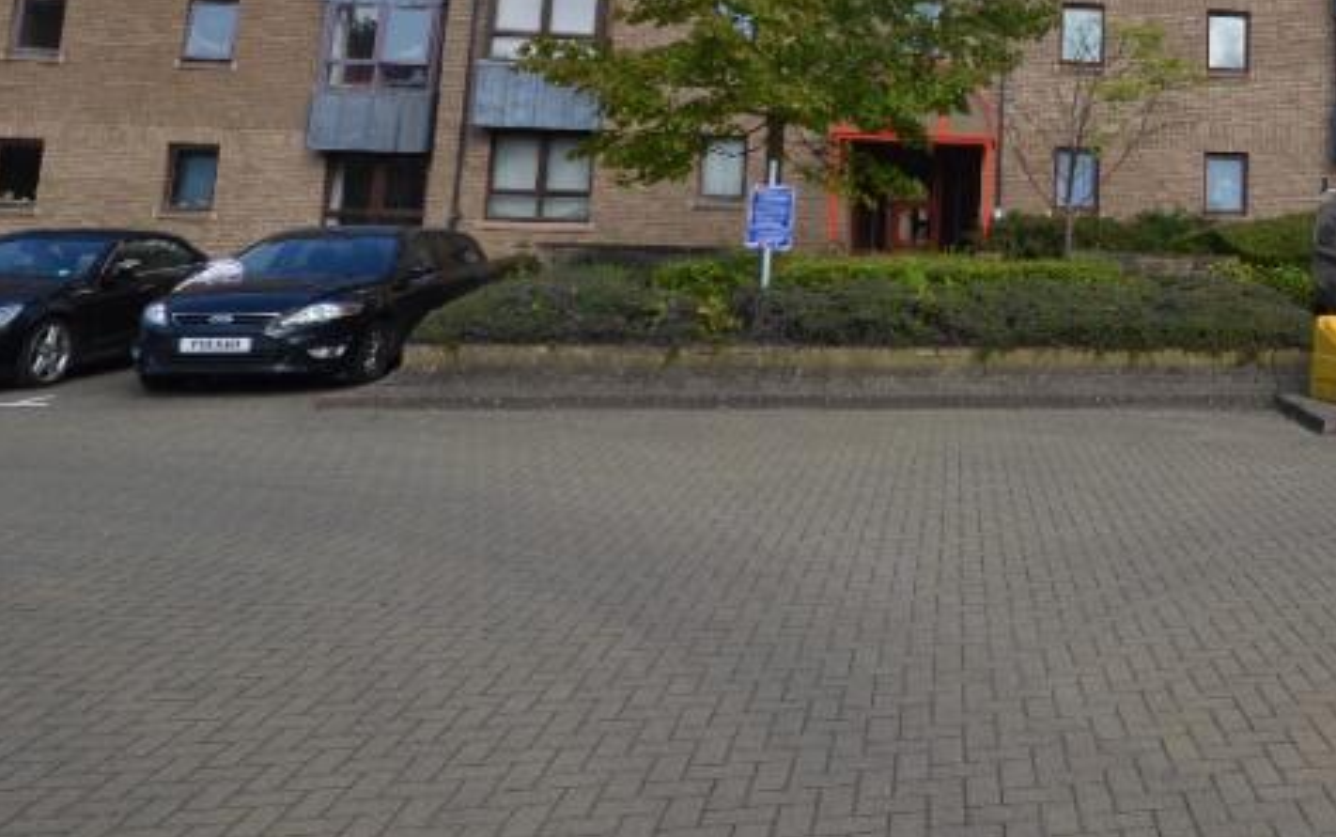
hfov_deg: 51.2
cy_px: 30
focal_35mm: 33
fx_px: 1202
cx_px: 1209
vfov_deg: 35.3
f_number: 6.3
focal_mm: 10
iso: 100
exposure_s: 1/200
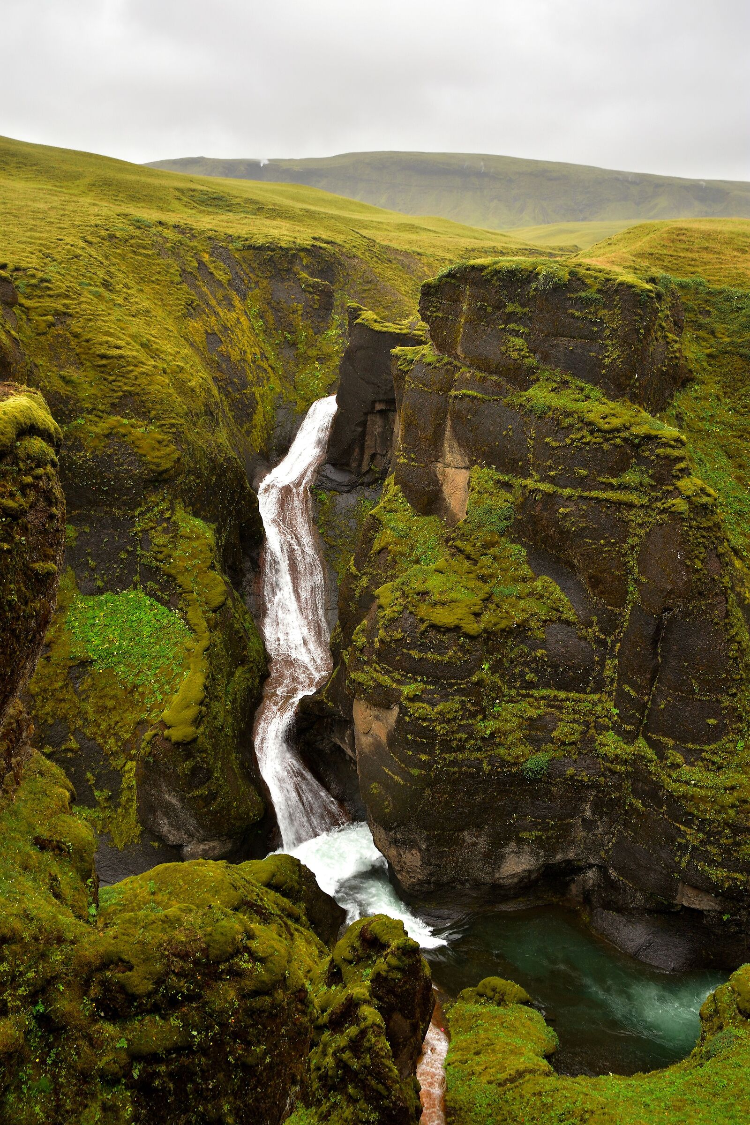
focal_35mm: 26
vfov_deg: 70.4
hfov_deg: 50.4
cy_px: 562
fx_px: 797
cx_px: 375
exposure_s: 1/30
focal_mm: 17
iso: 125
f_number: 6.3
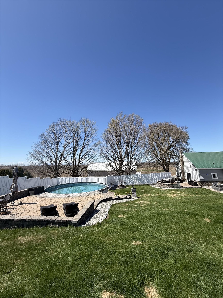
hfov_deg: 85.7
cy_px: 149
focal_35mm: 14
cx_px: 112
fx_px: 120
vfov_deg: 102.1
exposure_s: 1/770
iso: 25
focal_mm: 2.22
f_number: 2.2
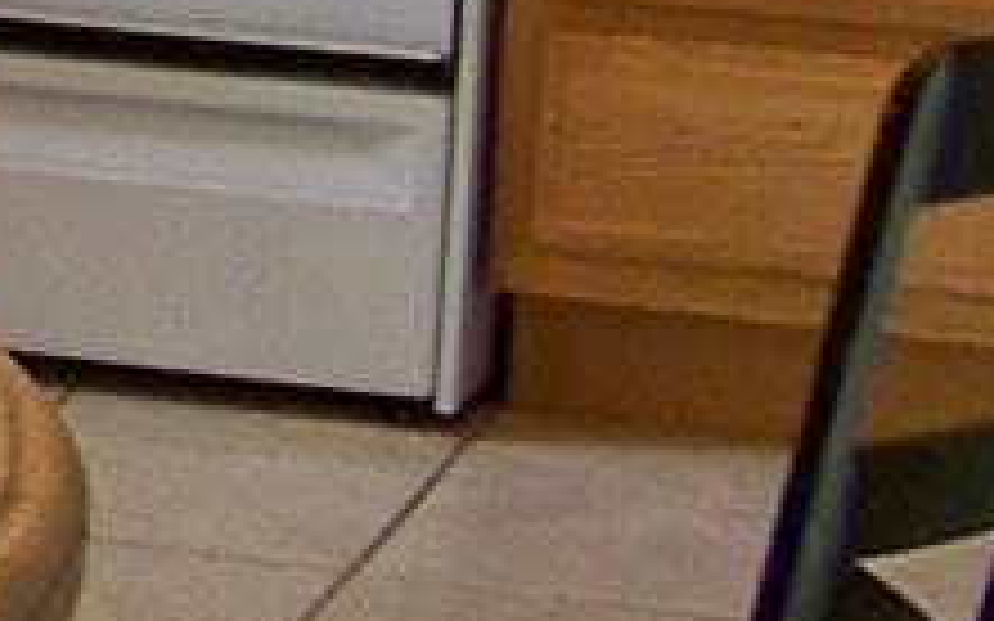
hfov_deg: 7.6
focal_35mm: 253
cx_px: -1574
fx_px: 6852
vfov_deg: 5.0
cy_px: -932
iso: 200
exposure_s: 1/30
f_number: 2.8
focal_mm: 5.85
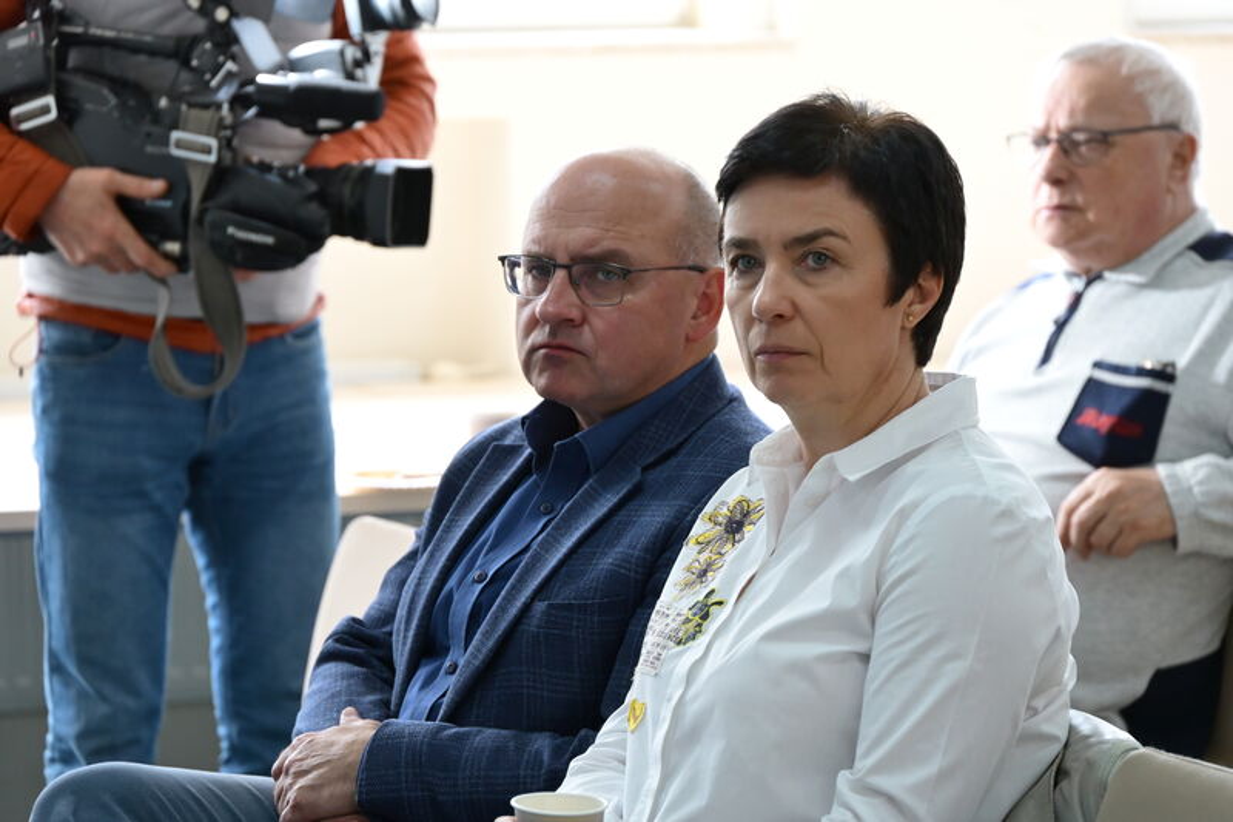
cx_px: 616
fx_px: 5821
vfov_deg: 8.1
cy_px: 411
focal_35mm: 170
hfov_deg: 12.1
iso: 2200
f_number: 6.3
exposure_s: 1/125
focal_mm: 170
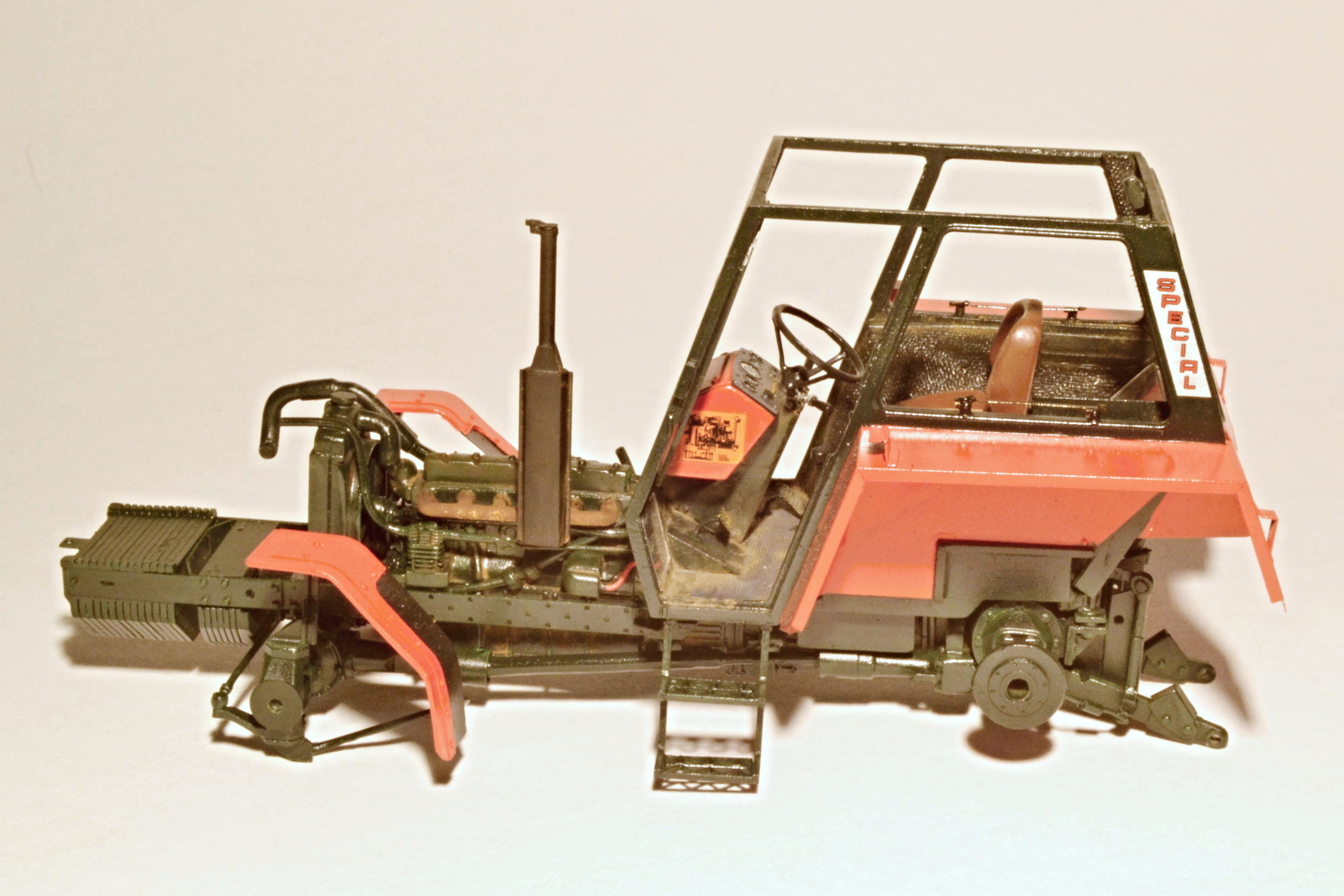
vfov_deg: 26.5
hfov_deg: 38.9
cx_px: 672
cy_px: 448
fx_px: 1904
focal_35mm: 51
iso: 800
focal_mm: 34
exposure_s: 1/13
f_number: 25
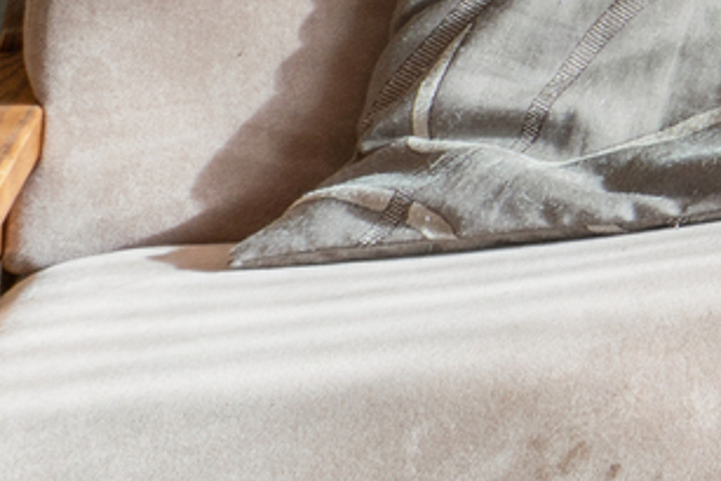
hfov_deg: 10.7
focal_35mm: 125
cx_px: 2215
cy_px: -773
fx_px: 2505
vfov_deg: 9.5
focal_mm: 16
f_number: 11
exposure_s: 1/3
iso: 250
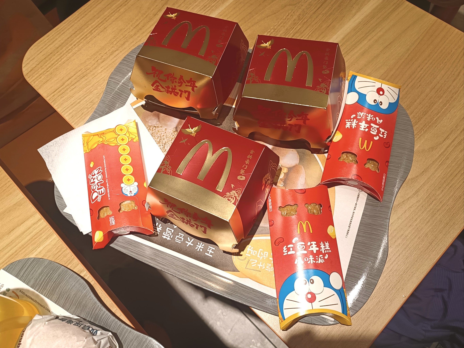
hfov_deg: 65.3
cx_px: 232
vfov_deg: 51.4
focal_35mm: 27
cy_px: 174
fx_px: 362
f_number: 1.9
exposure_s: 1/50
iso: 197
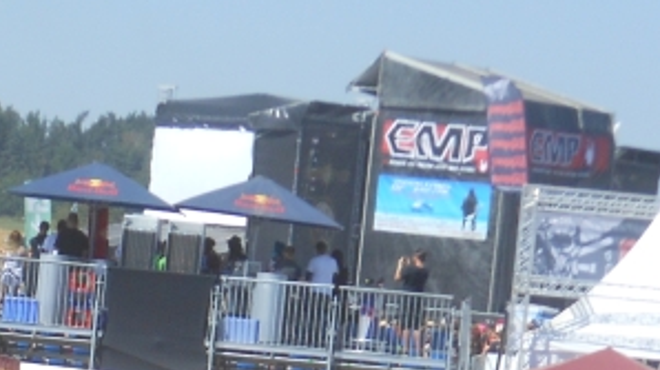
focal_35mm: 341
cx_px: 146
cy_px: 679
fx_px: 5962
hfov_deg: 6.3
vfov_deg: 3.5
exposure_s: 1/500
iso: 80
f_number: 4.7
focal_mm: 17.5
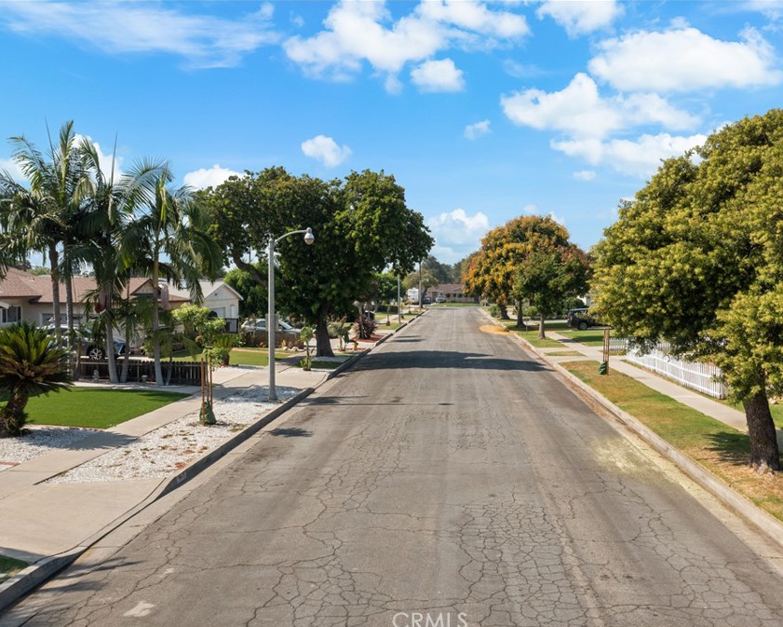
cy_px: 317
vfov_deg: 45.8
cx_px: 453
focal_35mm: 32
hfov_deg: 55.4
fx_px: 742
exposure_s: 1/80
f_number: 5.6
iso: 100
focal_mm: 10.26
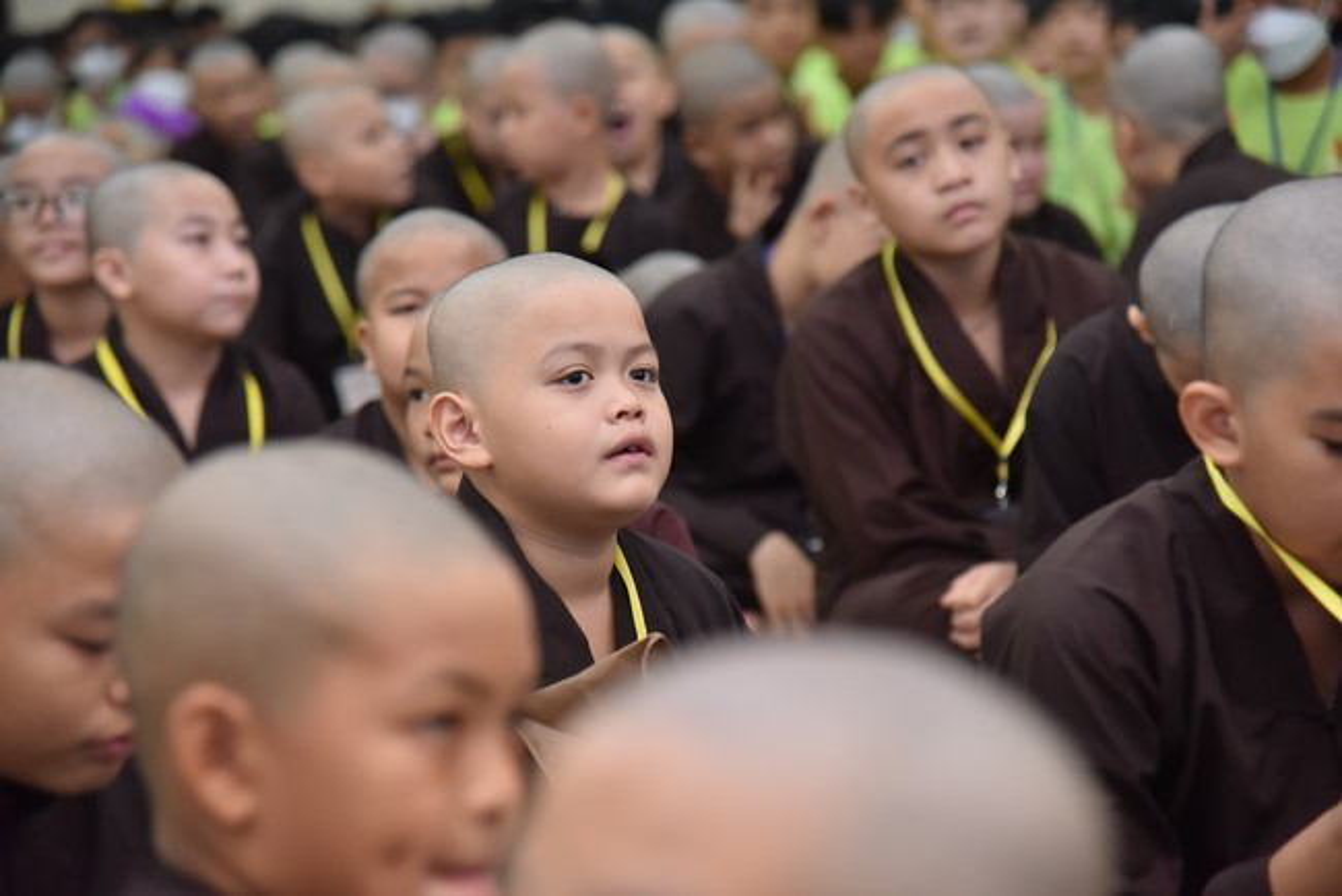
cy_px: 448
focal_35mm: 120
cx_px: 671
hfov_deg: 17.1
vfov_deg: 11.4
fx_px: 4475
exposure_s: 1/125
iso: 2000
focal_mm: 120
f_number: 4
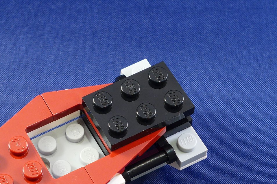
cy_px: 140
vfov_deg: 9.9
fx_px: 1062
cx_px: 61
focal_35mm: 138
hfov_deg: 14.8
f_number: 4
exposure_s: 1/1.3
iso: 80
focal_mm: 13.7
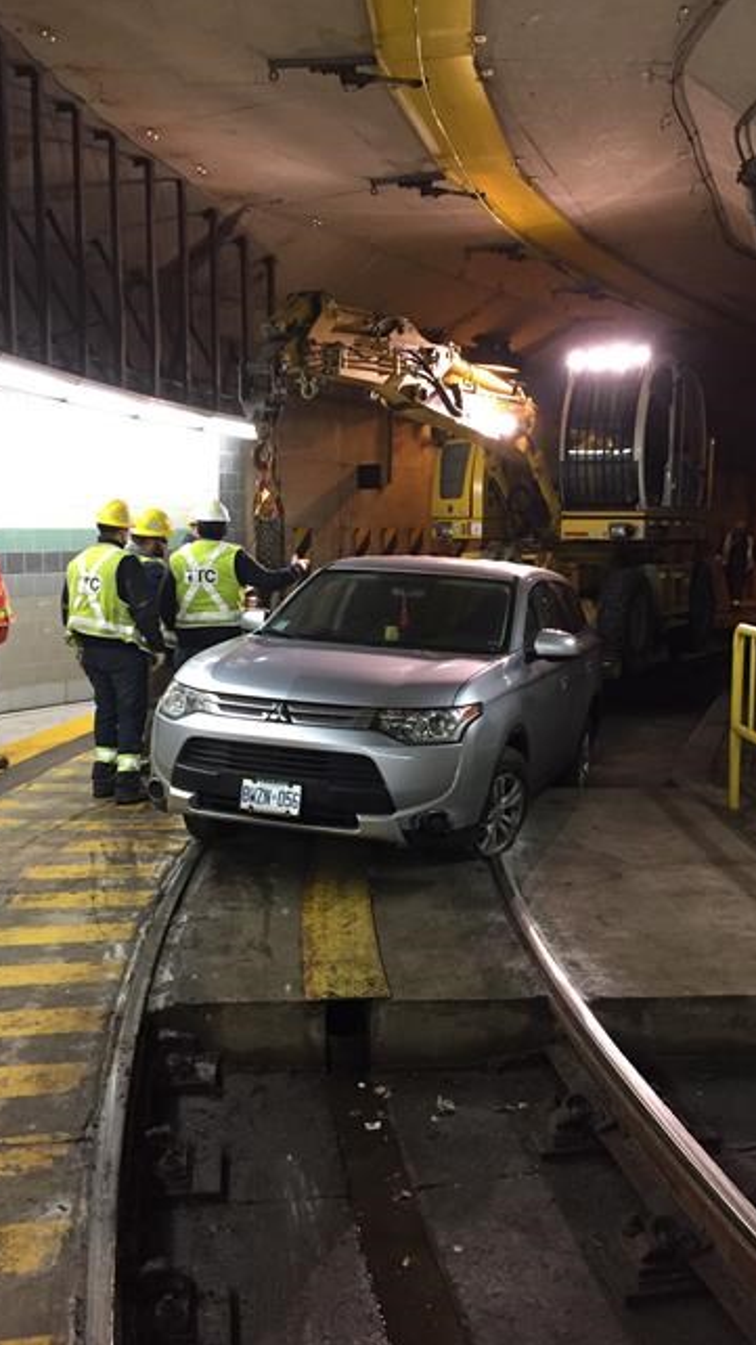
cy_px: 672
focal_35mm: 32
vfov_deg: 61.0
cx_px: 396
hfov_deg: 36.7
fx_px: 1141
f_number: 2.2
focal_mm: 4.15
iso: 200
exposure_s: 1/30
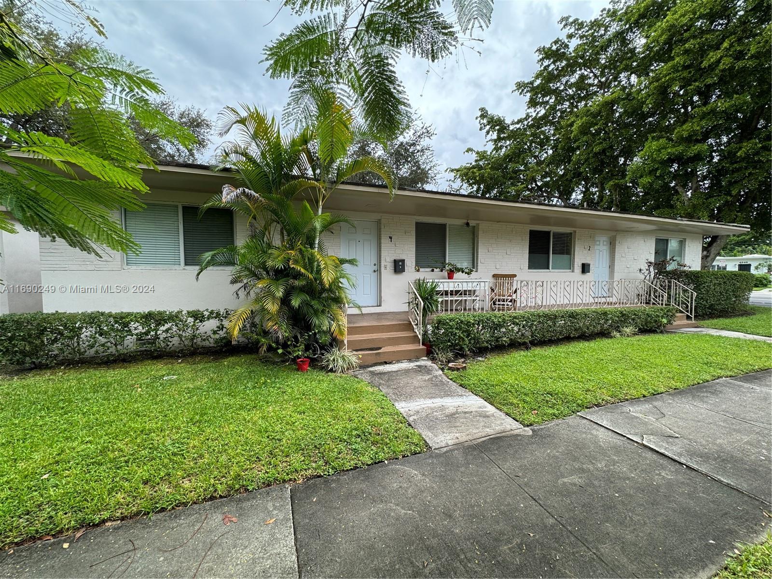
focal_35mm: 14
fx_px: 312
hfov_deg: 102.1
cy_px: 290
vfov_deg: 85.7
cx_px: 386
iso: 40
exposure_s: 1/262
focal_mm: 2.22
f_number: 2.2
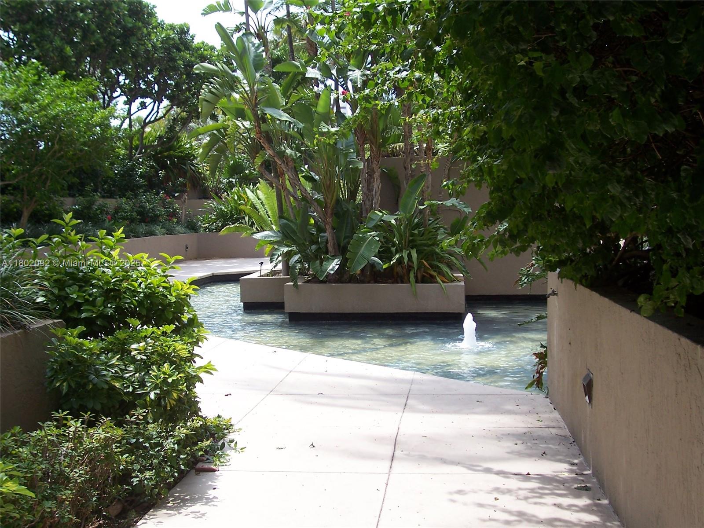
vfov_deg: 34.3
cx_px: 352
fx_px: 854
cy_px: 264
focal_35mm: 42
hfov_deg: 44.8
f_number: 3
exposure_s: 1/350
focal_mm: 7
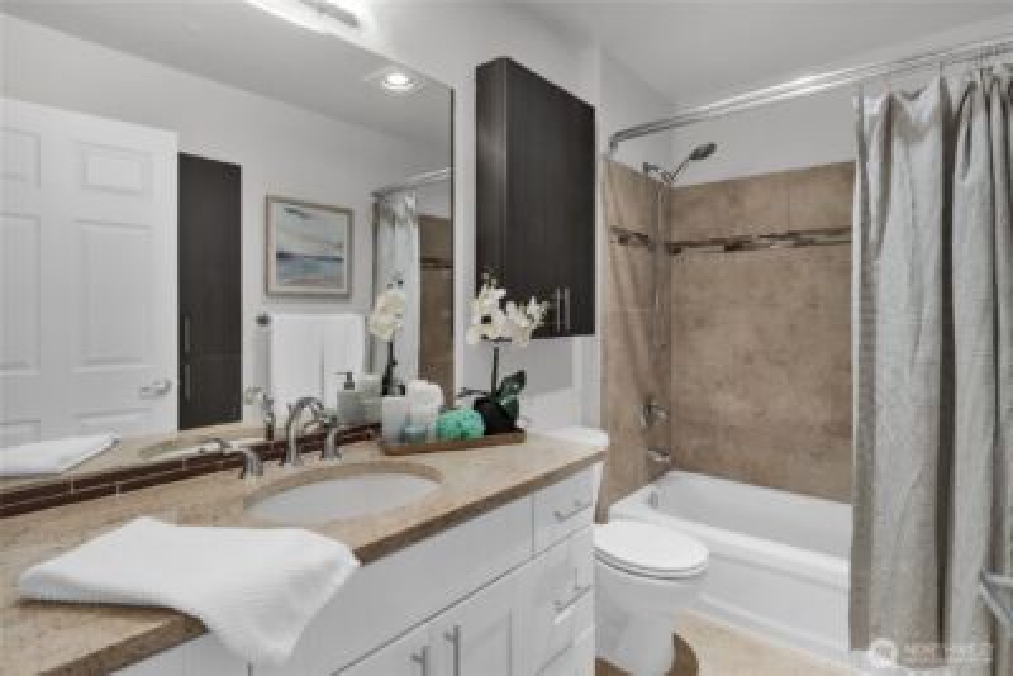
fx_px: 507
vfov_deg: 67.4
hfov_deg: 90.0
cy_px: 338
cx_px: 506
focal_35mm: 18
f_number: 9
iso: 800
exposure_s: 1/50
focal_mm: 12
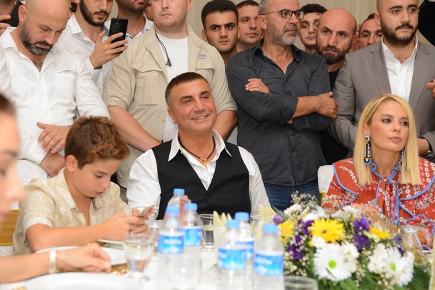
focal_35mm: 77
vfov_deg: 17.7
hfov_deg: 26.3
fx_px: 930
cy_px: 134
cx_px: 206
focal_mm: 70
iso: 400
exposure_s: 1/125
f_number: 5
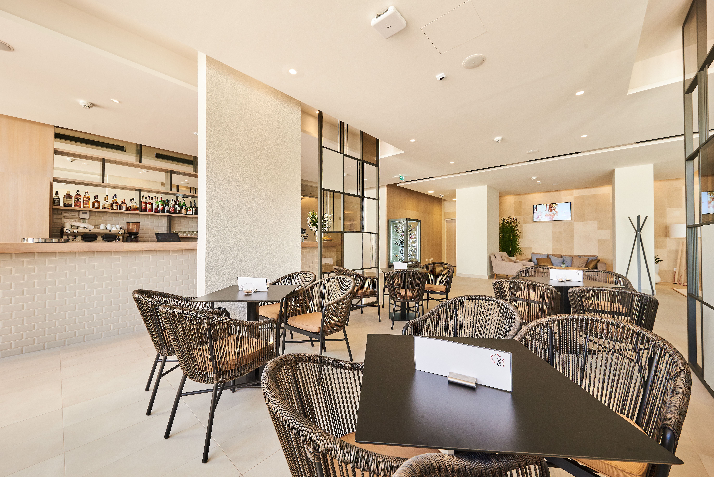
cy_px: 238
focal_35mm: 13
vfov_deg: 85.5
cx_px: 357
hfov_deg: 108.3
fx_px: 258
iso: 500
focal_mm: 13
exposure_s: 1/30
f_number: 11
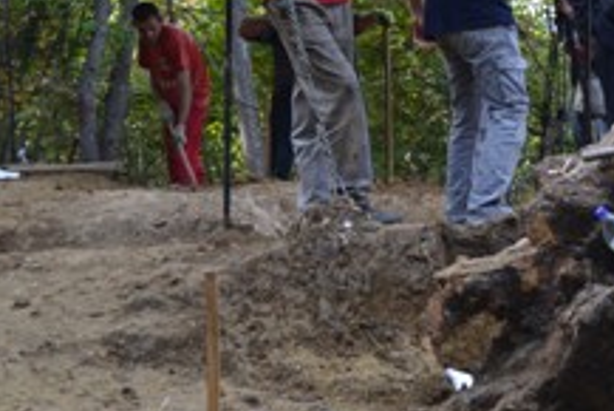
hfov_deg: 16.1
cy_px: 183
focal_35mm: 124
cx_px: 648
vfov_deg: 11.1
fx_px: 2116
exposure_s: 1/125
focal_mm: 28
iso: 200
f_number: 5.6
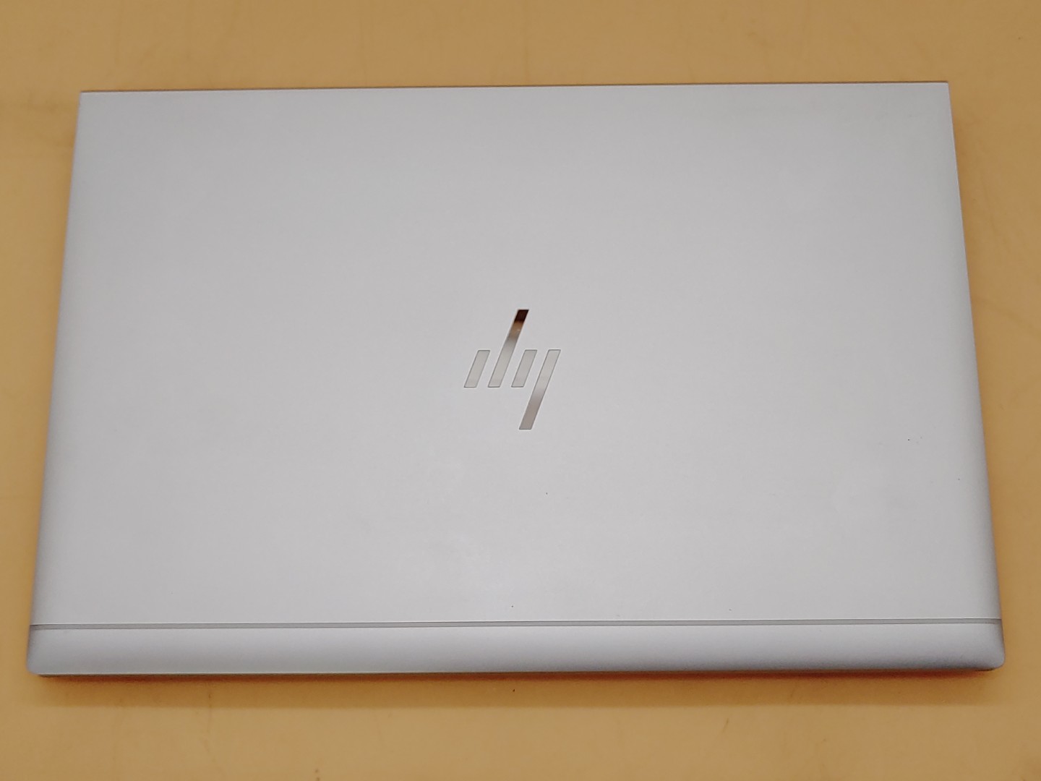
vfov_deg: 35.1
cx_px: 520
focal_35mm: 41
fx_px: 1233
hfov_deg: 45.8
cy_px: 390
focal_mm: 4.36
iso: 50
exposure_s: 1/365
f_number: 1.8
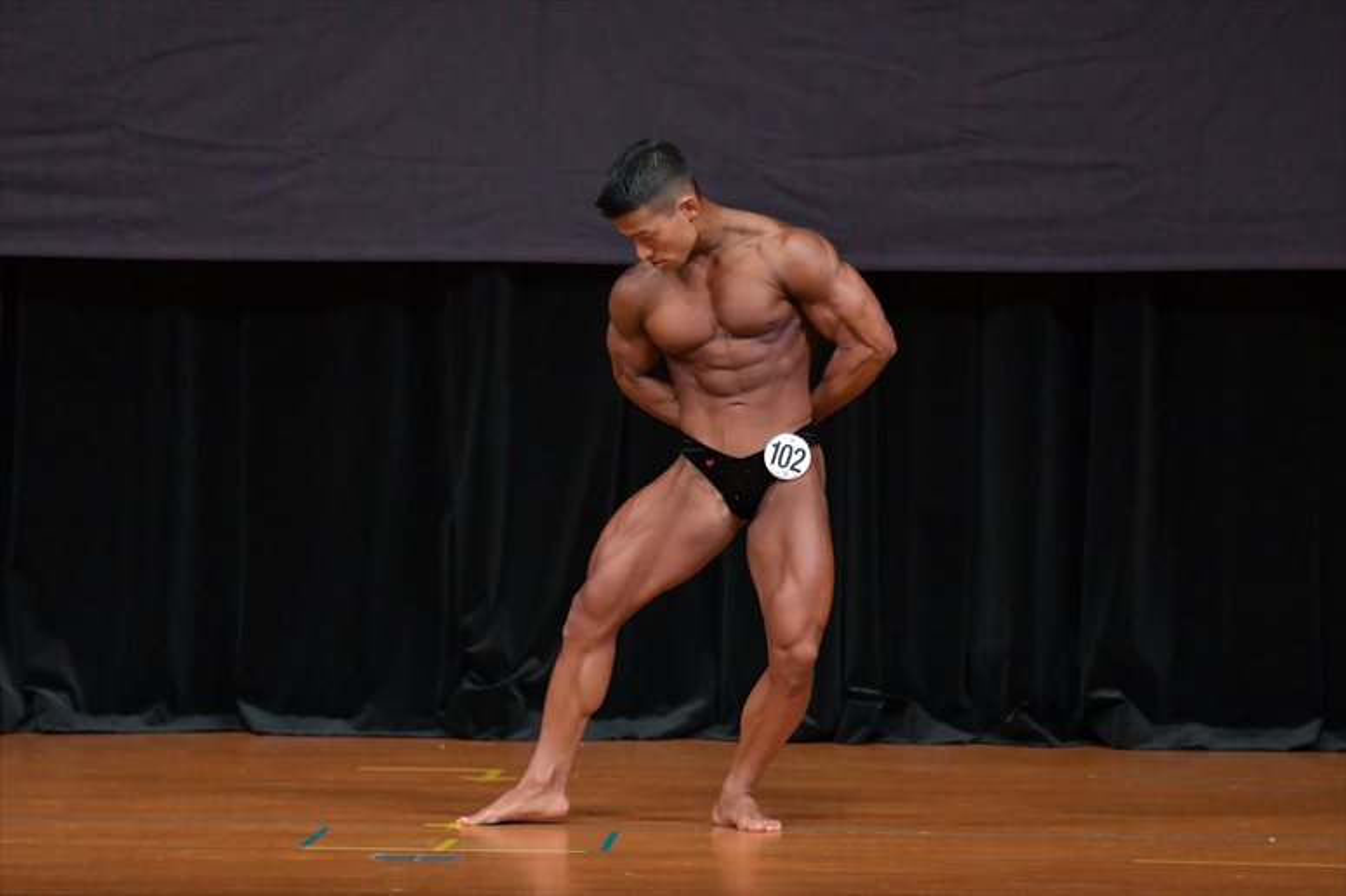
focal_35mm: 300
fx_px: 11211
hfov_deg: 6.9
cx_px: 673
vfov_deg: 4.6
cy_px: 448
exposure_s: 1/400
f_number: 5.6
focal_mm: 200
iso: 4000
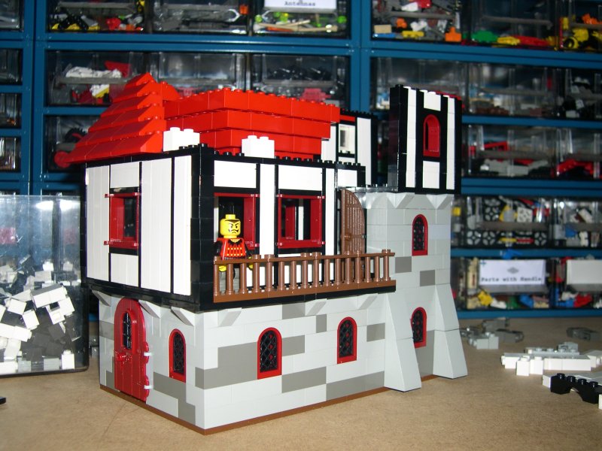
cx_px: 301
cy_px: 226
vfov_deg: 37.7
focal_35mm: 38
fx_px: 661
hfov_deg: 49.0
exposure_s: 1/60
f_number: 2.8
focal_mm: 8
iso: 100
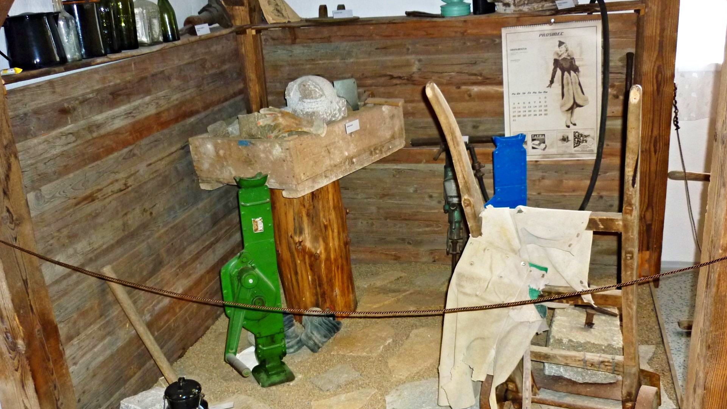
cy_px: 248
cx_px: 364
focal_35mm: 36
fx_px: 694
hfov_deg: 55.3
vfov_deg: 32.7
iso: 200
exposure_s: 1/30
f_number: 2.8
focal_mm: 5.5
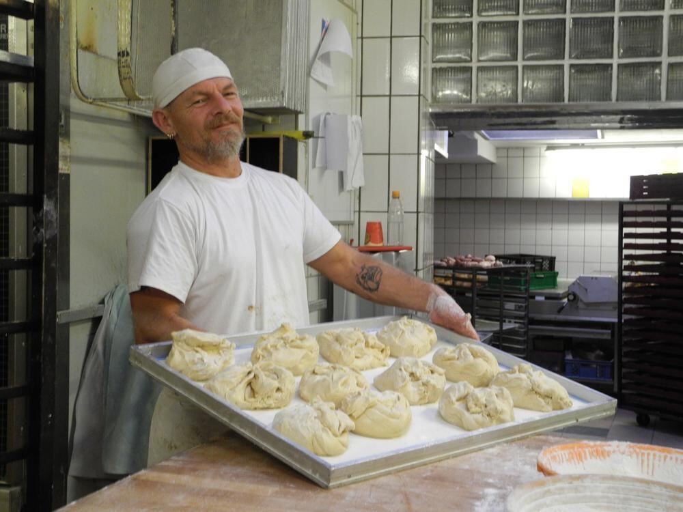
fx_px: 888
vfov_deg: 32.2
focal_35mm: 45
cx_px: 342
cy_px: 256
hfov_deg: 42.1
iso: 400
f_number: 3.2
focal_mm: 9.7
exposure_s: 1/53
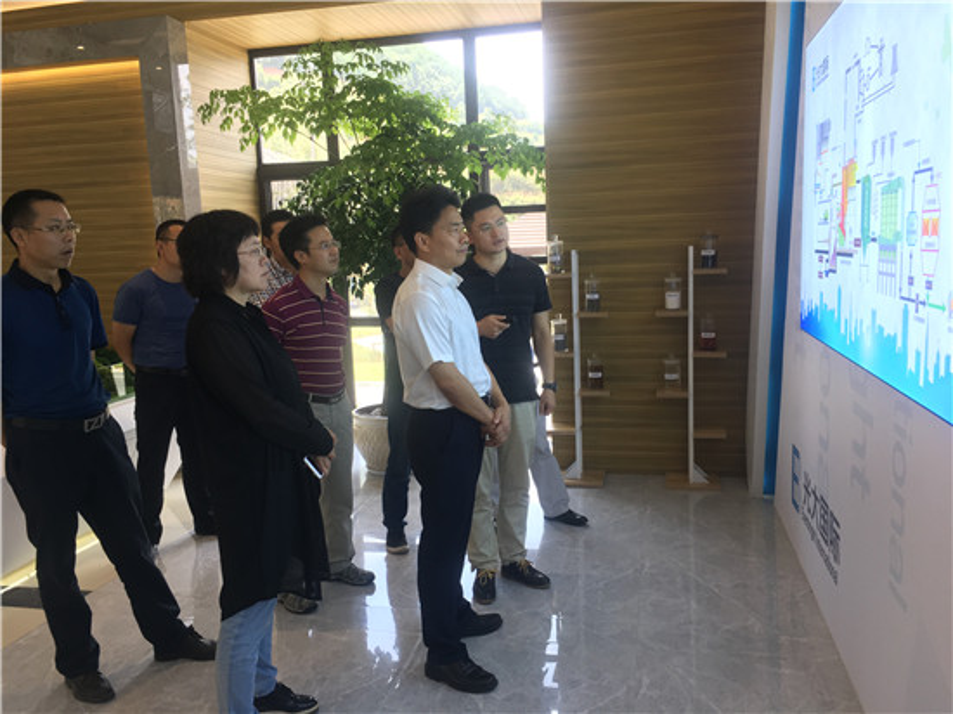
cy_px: 357
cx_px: 476
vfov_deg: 48.2
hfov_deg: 61.7
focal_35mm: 29
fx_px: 798
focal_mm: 4.15
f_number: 2.2
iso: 40
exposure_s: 1/100
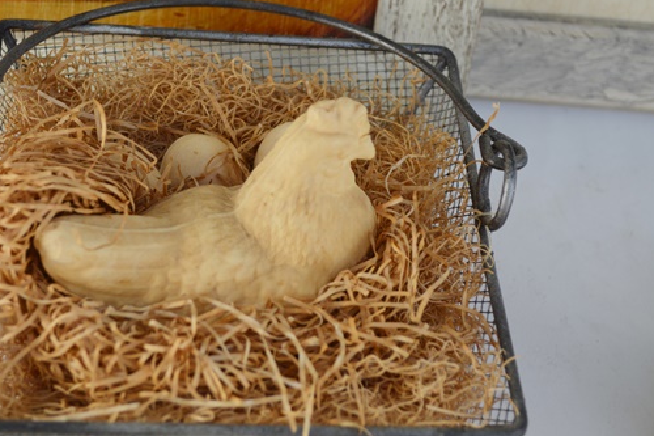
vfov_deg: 18.9
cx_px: 269
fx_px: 1307
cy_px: 208
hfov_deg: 28.0
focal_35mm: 72
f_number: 5.6
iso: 280
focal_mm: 40
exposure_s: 1/125
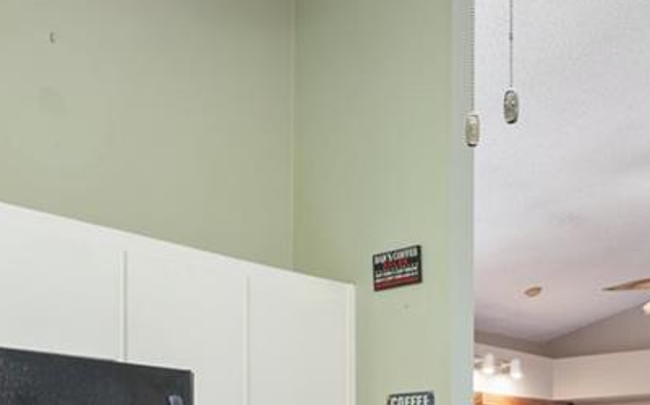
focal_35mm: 57
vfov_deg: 20.8
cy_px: 519
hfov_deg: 35.7
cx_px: 358
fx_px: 1009
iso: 250
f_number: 6.3
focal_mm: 14
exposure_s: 1.3
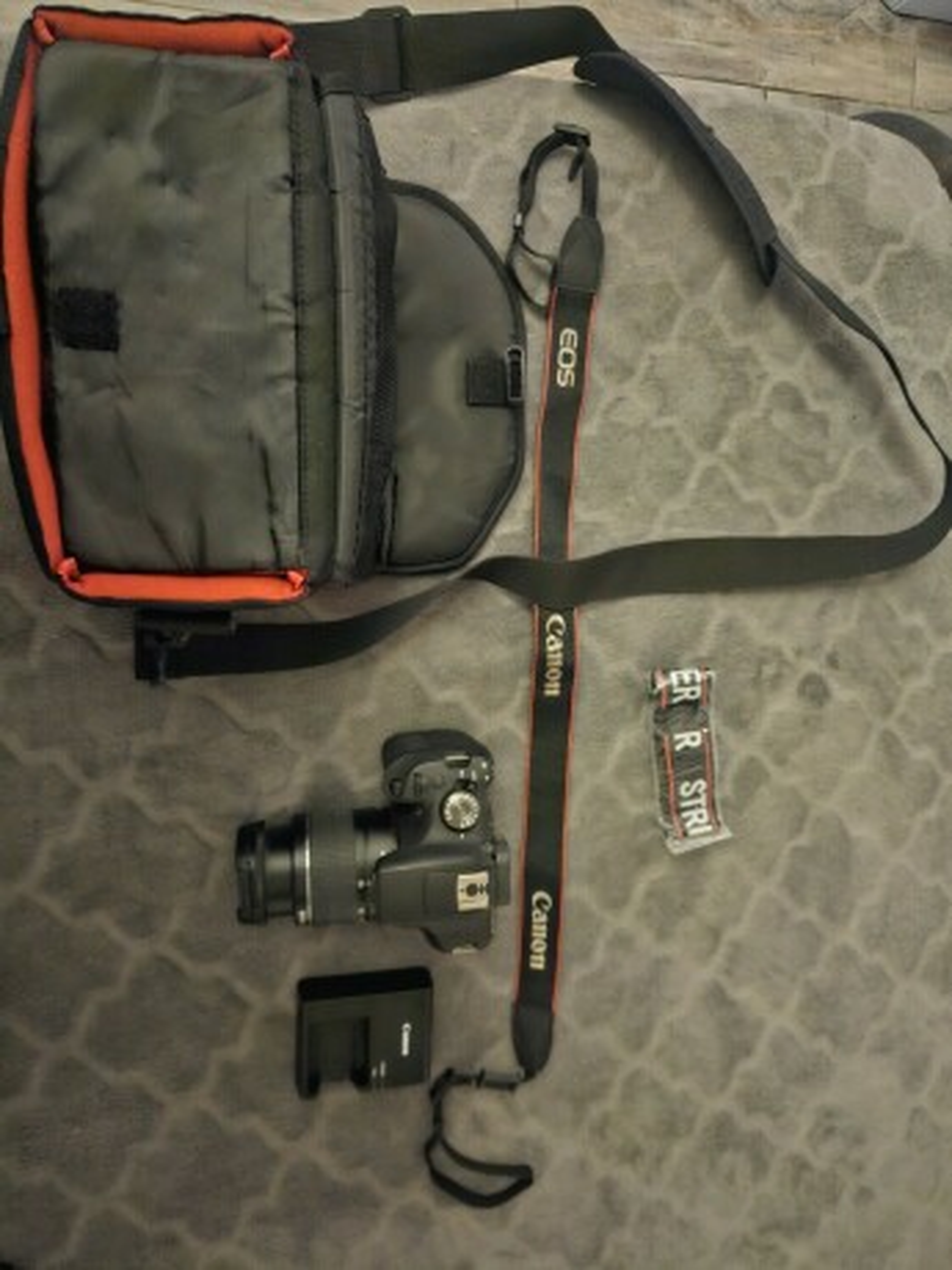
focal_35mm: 23
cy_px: 635
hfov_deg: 58.9
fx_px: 843
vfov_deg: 73.9
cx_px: 476
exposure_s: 1/16.7
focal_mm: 5.4
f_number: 1.8
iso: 1600
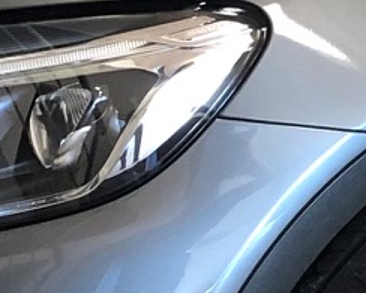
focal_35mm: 226
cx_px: 796
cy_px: -209
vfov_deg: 6.7
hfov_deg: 8.1
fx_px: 2447
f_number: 1.8
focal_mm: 3.99
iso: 50
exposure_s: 1/17
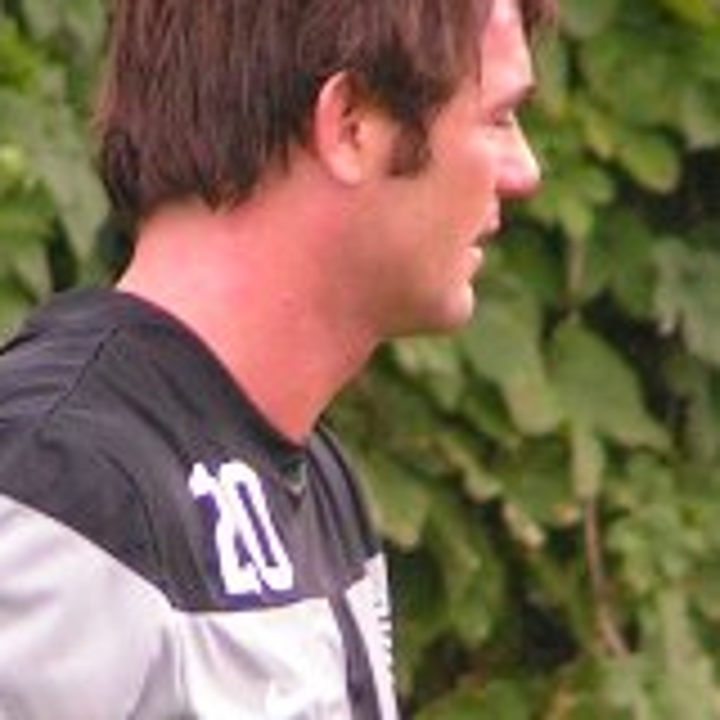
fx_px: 39440
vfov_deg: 1.0
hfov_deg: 1.0
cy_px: 630
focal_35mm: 1676
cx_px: 270
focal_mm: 58
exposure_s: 1/320
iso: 200
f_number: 3.5
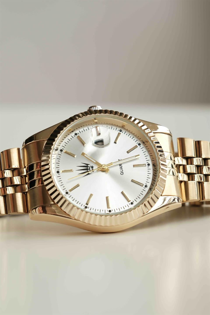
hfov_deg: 11.4
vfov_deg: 17.1
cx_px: 105
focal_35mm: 120
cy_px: 158
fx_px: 1050
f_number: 8
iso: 250
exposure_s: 1/40
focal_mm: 80
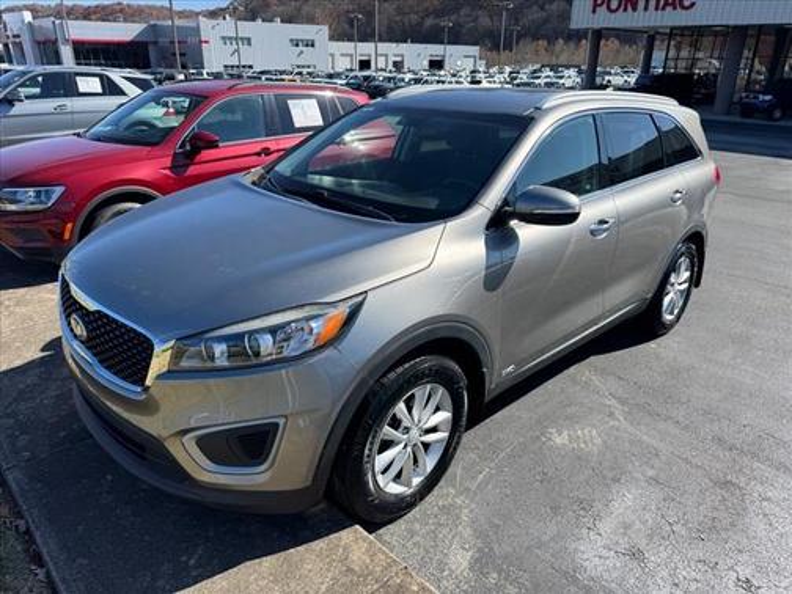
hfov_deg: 71.6
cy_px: 297
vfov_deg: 56.8
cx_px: 396
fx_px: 549
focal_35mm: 24
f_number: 1.78
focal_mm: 6.76
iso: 80
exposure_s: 1/2252
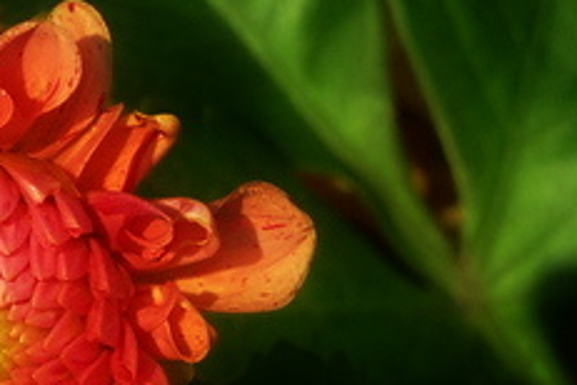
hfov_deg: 0.9
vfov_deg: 0.6
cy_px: 390
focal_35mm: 2306
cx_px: -35
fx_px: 36957
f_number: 5.6
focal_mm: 108
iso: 100
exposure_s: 1/400
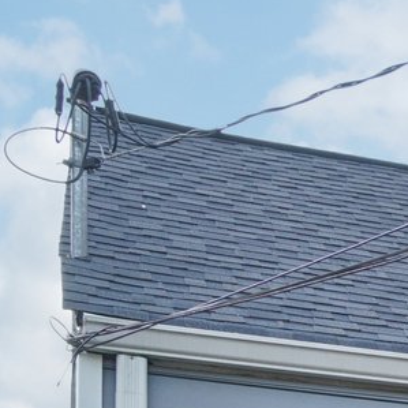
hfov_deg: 10.2
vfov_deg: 12.4
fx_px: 1787
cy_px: 617
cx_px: 1156
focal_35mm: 134
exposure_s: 1/15
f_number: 8
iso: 400
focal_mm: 23
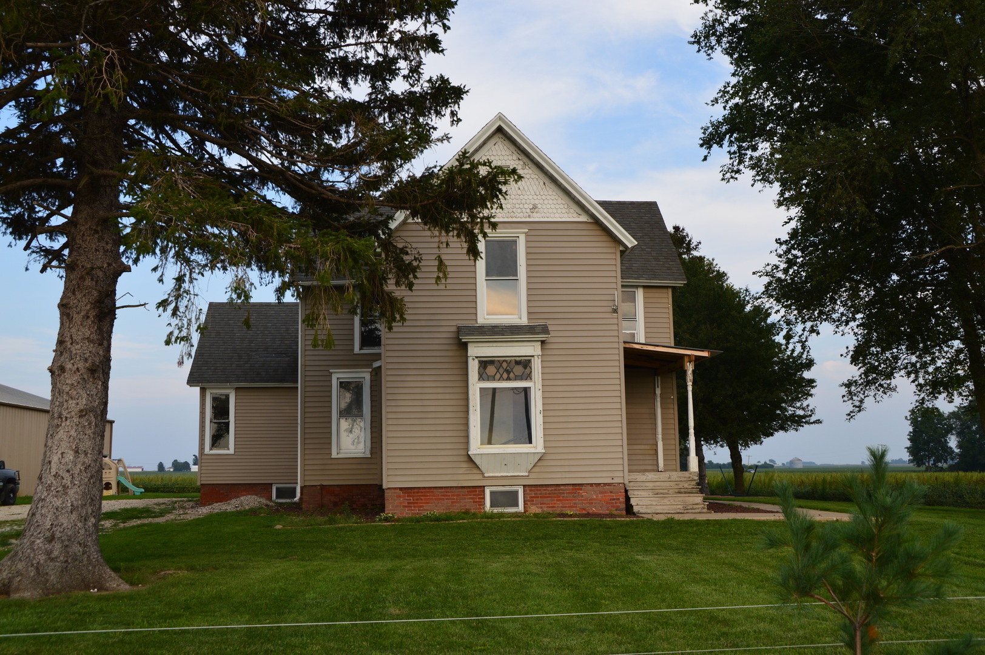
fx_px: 984
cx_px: 492
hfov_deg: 53.2
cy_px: 328
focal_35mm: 36
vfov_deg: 36.8
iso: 100
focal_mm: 24
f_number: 7.1
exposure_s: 1/100
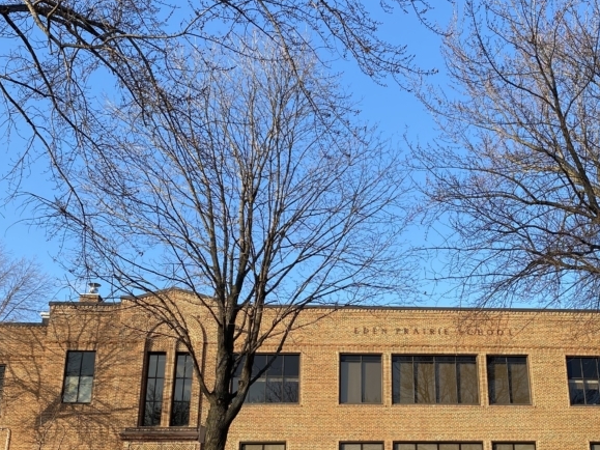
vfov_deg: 31.2
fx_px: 797
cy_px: 314
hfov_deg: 40.7
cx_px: 407
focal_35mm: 46
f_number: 1.8
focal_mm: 4.25
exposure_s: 1/884
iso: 32
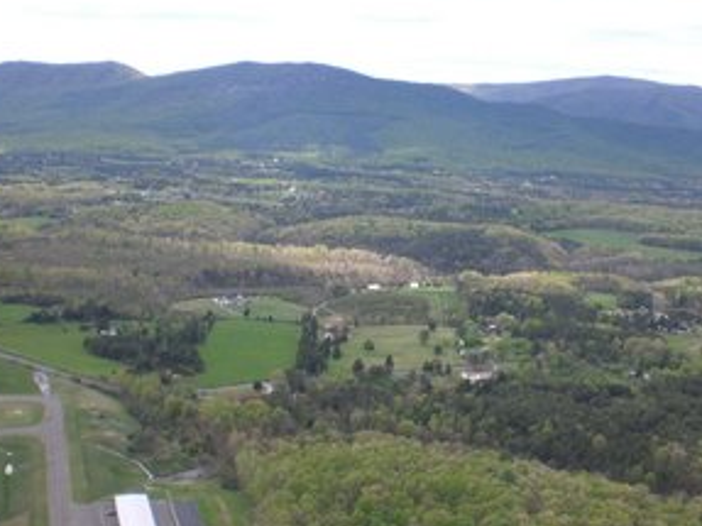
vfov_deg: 27.4
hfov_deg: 36.1
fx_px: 1074
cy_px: 330
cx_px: 413
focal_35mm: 53
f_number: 4.4
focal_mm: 6.3
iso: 50
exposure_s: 1/200
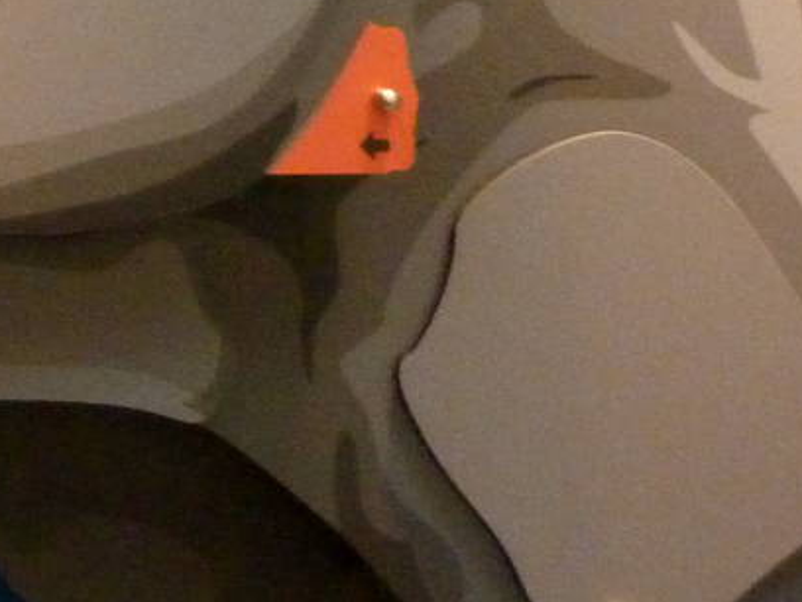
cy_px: -498
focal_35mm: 98
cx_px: -619
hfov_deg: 16.8
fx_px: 2271
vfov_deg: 13.5
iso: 800
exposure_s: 1/50
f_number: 2.8
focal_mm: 4.5
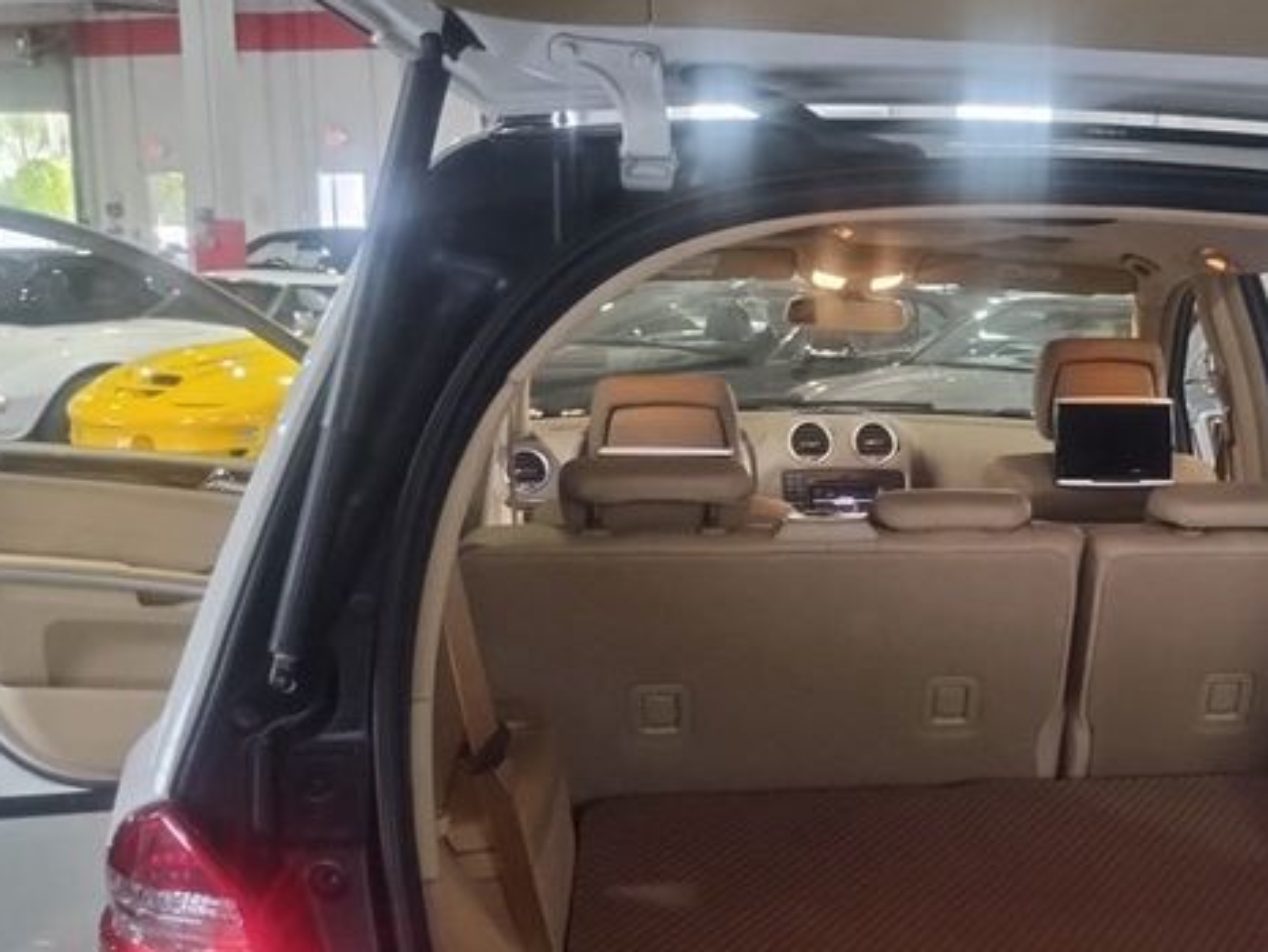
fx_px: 2015
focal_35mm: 55
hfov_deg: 32.7
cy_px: 646
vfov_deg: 26.4
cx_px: 1205
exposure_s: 1/40
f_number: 1.7
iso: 105
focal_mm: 4.71
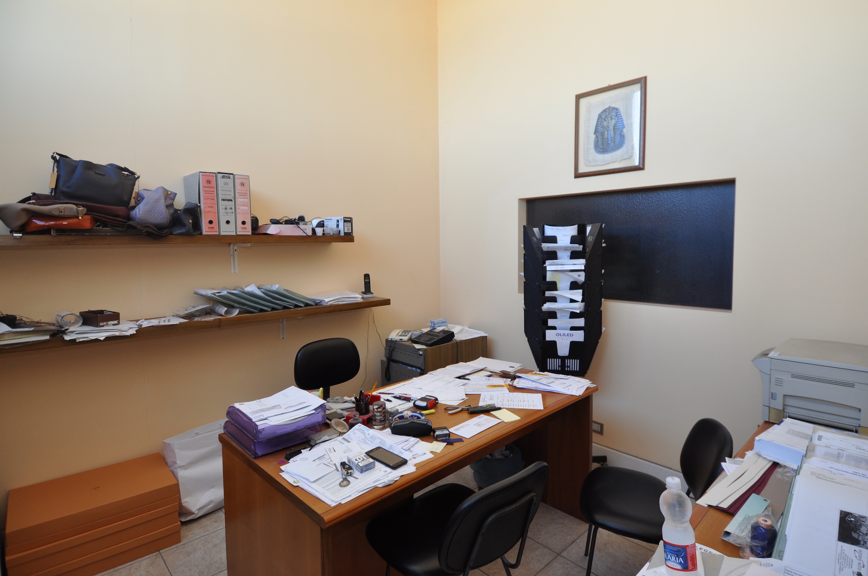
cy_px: 288
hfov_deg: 90.1
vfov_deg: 67.2
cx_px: 434
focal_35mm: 18
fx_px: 433
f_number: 5
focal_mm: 12
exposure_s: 1/100
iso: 400
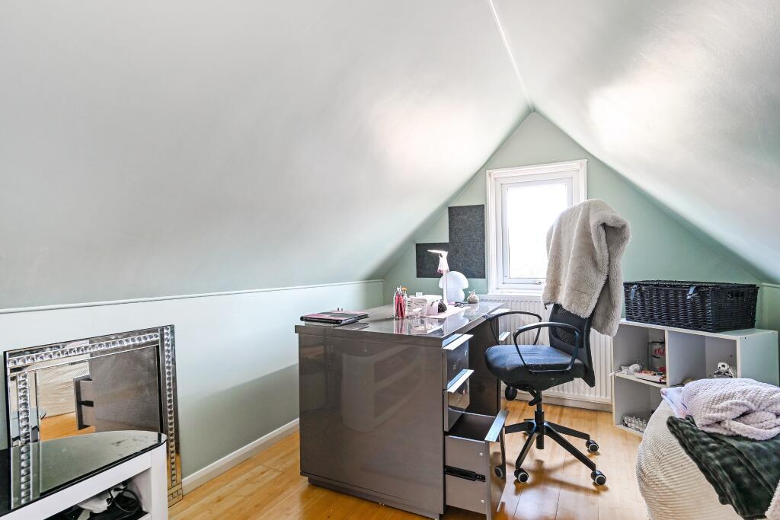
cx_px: 390
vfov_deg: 67.4
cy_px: 260
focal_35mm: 18
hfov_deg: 90.0
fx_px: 390
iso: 100
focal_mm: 18
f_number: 9
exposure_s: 1/2
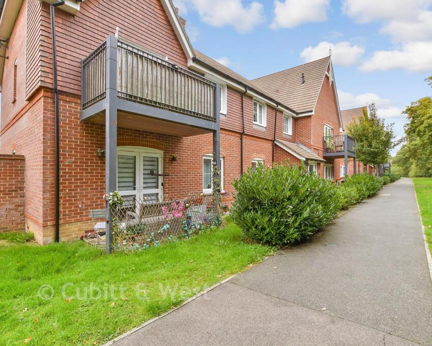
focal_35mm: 17
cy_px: 172
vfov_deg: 77.0
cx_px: 207
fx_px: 217
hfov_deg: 89.6
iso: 160
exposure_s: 1/50
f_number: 8
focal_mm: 10
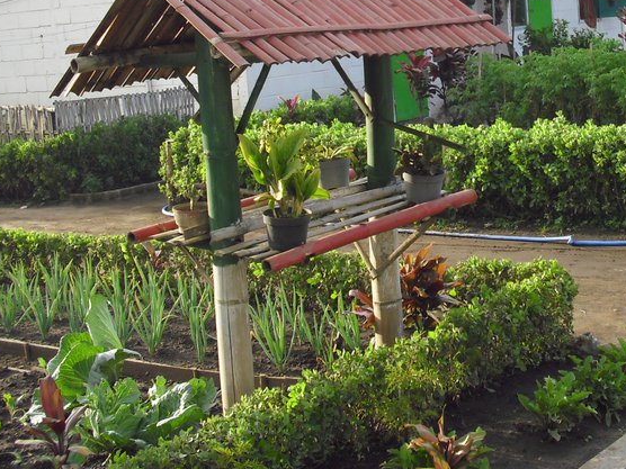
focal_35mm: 70
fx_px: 1266
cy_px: 73
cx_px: 451
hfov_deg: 27.5
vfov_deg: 20.7
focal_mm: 6.2
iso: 100
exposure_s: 1/250
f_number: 2.8
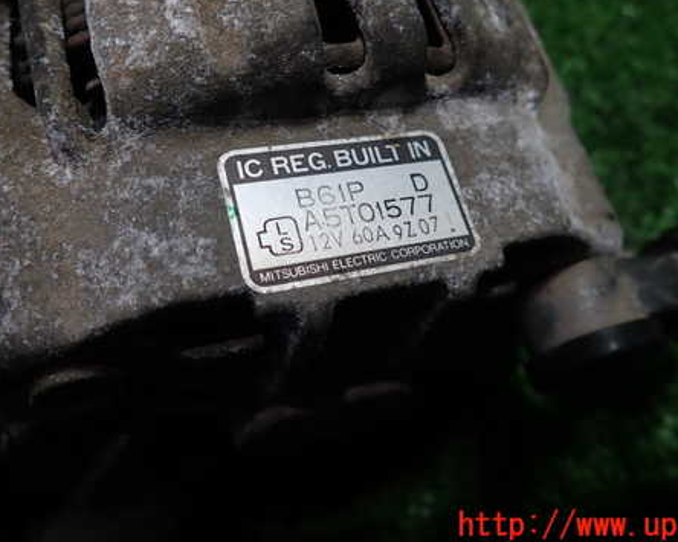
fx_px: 662
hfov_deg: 54.2
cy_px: 202
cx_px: 345
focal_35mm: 33
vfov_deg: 44.2
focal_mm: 4.5
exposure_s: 1/60
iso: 160
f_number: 2
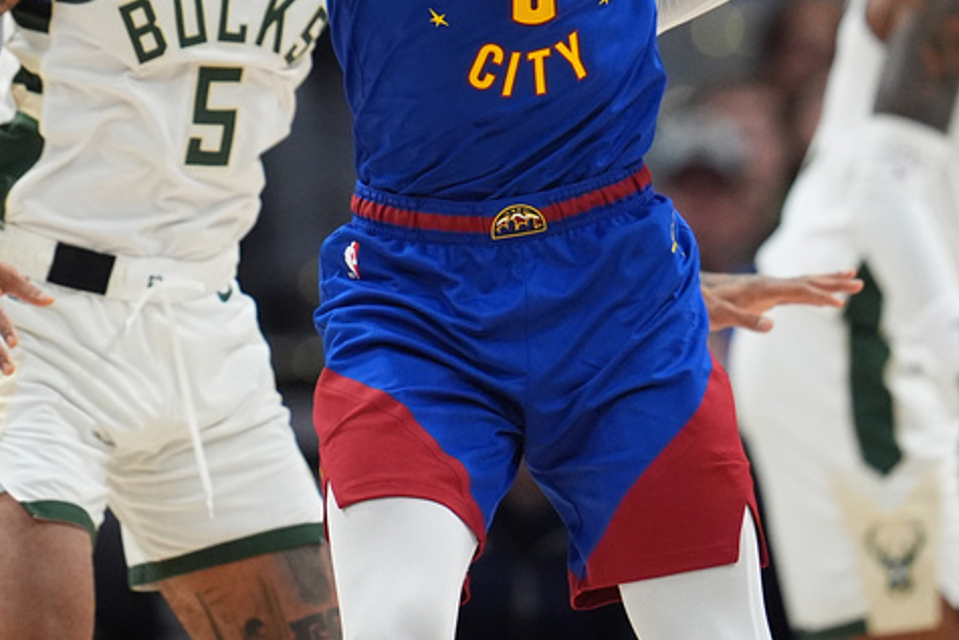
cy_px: -7
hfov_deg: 2.4
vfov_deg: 1.6
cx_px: 428
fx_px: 22995
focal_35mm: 863
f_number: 3.2
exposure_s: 1/2000
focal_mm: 400
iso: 5000
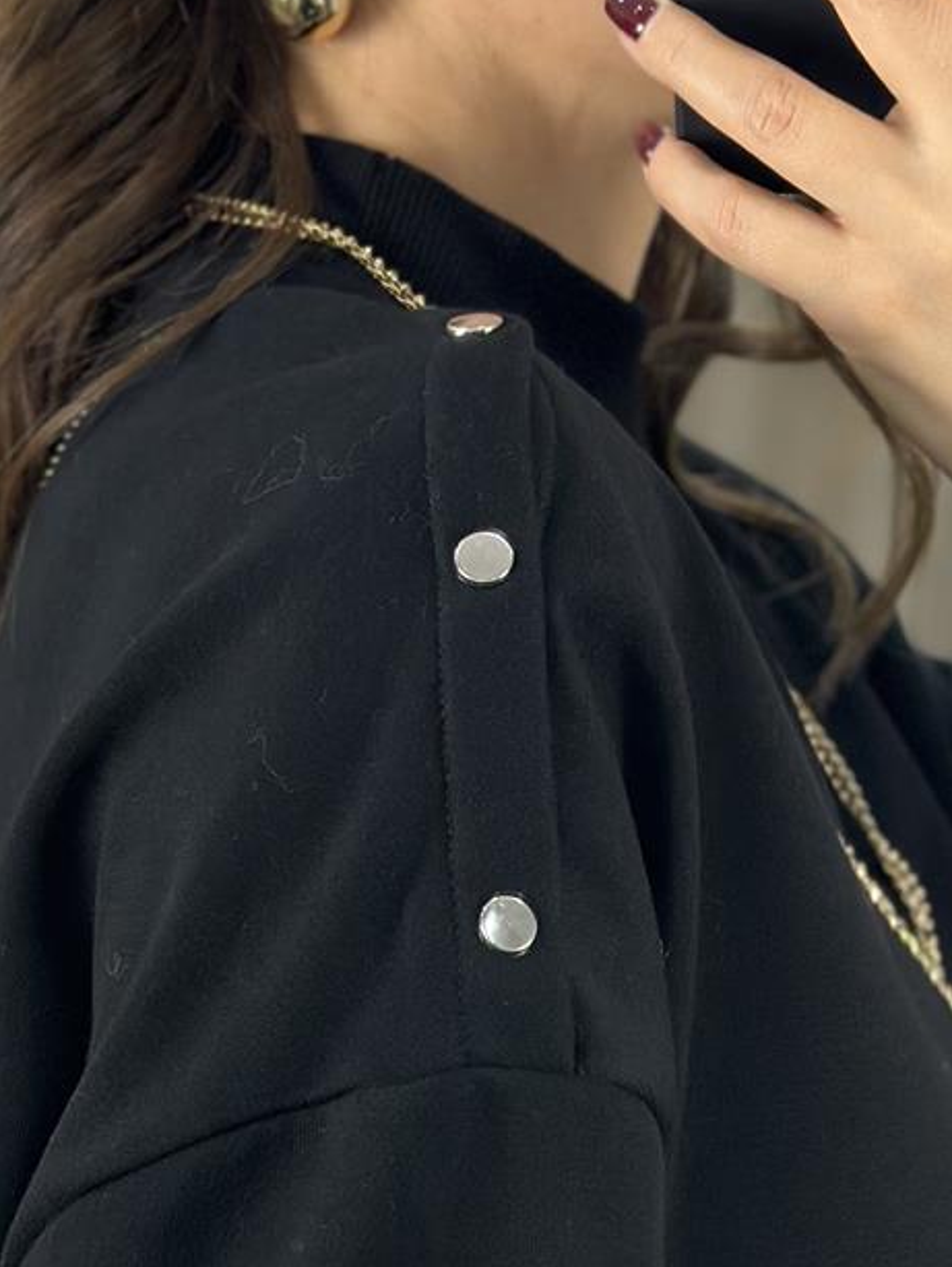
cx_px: 640
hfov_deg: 11.9
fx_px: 4580
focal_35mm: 125
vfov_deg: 15.3
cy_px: 1434
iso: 100
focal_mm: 6.86
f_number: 1.78
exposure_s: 1/100
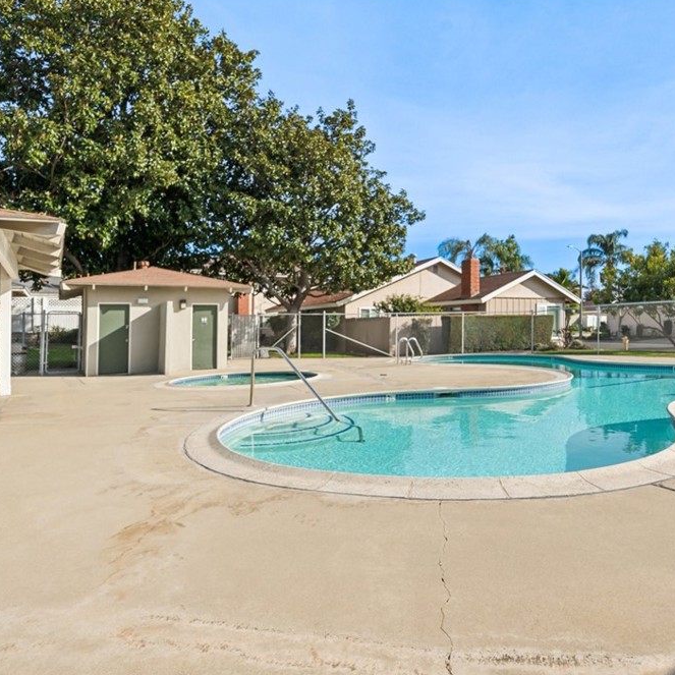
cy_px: 339
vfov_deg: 72.1
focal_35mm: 21
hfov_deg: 71.8
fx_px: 463
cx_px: 386
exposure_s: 1/1600
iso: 400
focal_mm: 16
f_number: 8
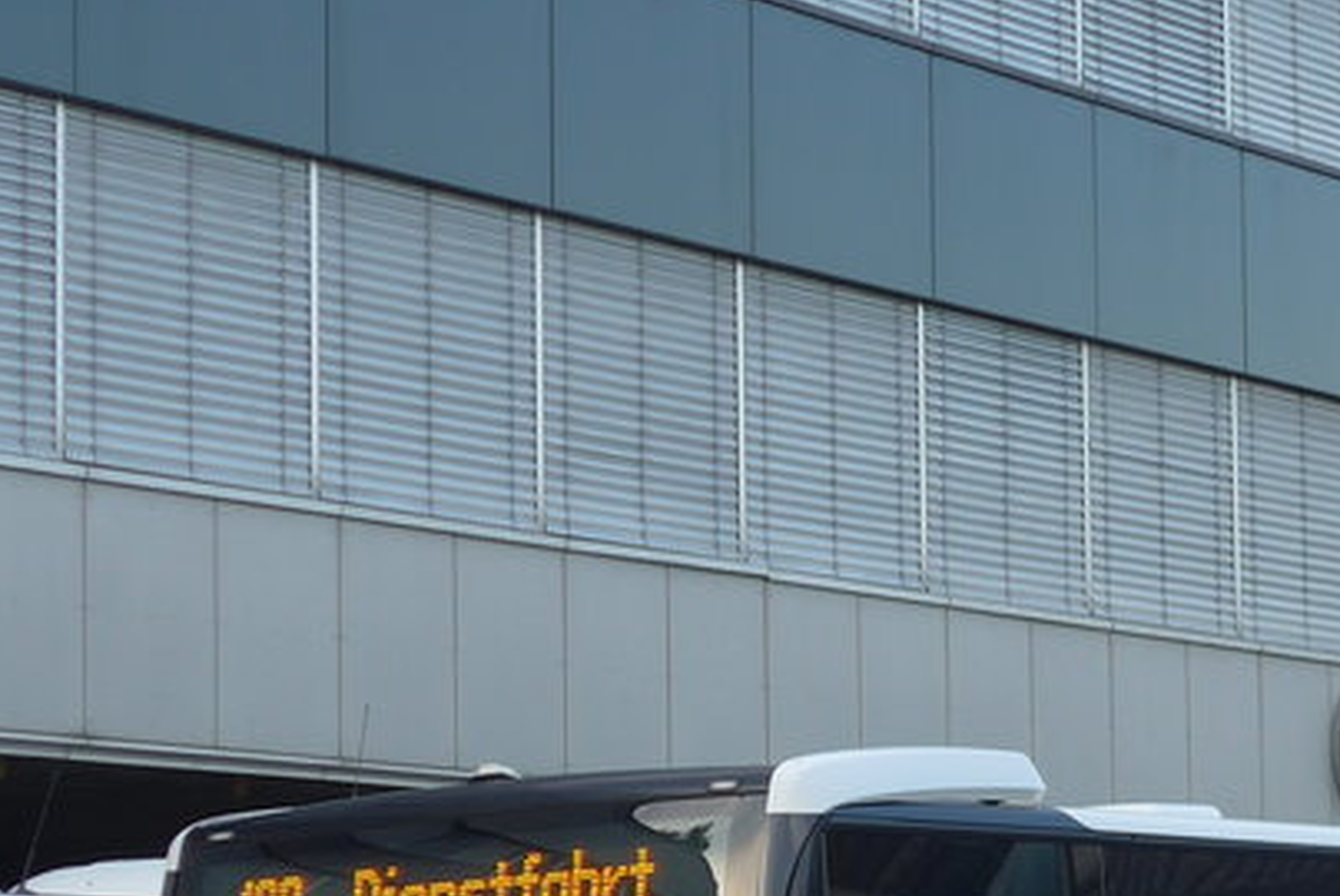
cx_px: 1317
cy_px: 737
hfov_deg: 14.2
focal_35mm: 142
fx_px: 5289
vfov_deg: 9.6
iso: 80
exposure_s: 1/160
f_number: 3
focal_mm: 9.5
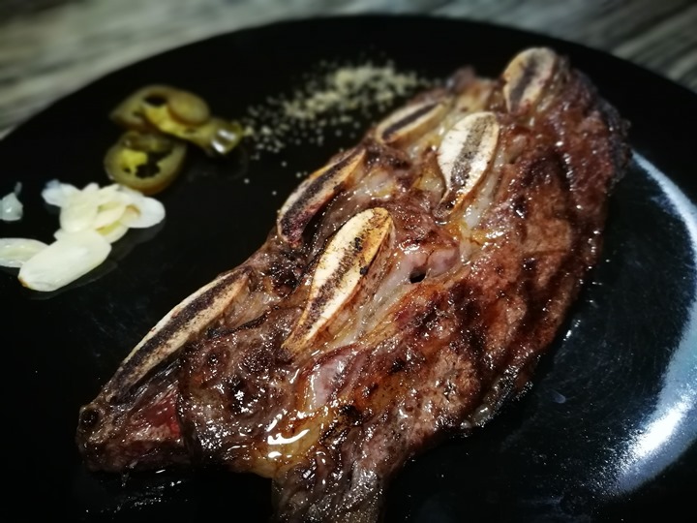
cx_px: 348
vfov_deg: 51.4
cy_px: 262
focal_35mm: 27
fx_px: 544
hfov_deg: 65.3
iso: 640
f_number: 4
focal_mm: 4.5
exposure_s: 1/17.1
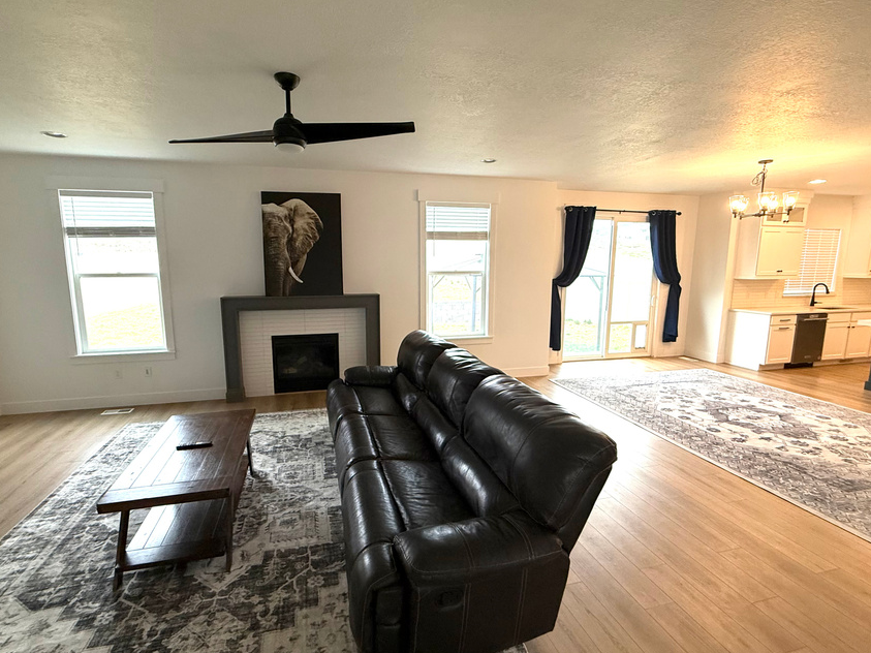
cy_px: 328
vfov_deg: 74.7
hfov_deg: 91.0
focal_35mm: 17
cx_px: 413
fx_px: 428
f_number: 2.2
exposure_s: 1/120
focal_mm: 2.22
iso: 200
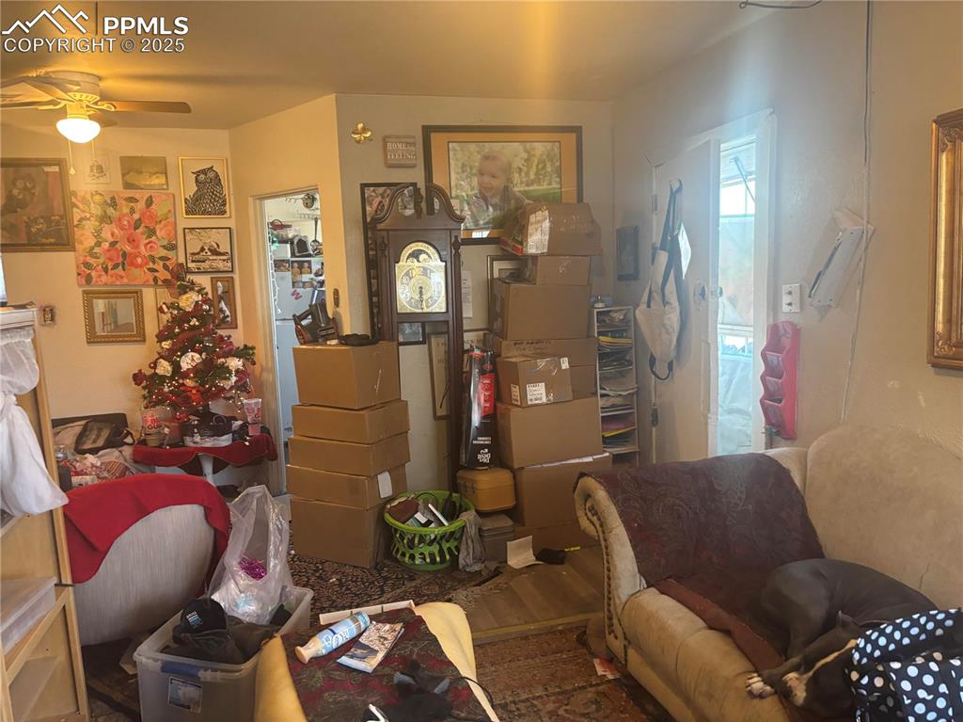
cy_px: 361
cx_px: 482
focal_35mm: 26
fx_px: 723
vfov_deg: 53.0
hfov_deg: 67.3
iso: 250
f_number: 1.6
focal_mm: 5.96
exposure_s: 1/60
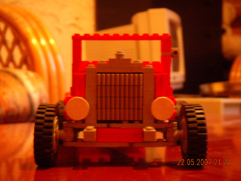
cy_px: 90
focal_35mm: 66
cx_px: 120
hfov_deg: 29.4
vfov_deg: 22.3
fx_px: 459
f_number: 3.9
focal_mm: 11
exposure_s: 1/1.21
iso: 400
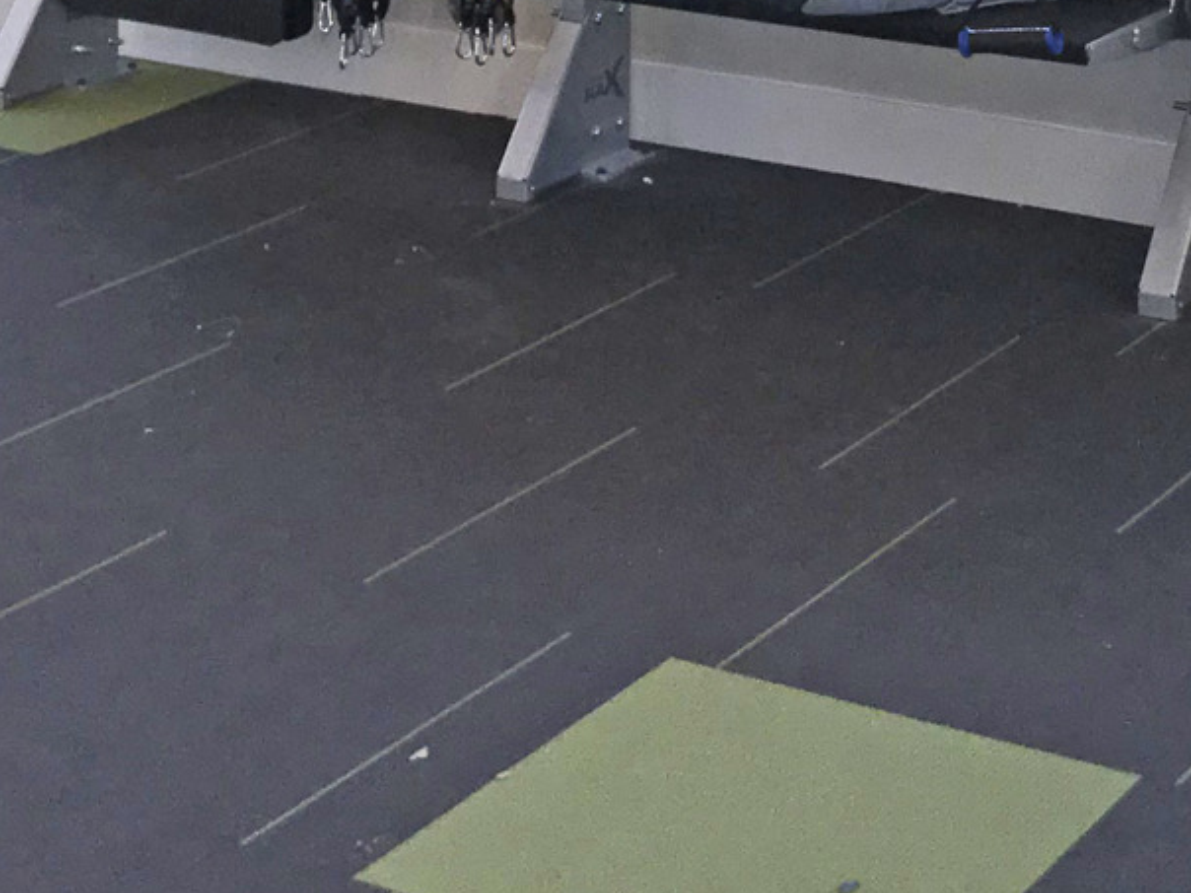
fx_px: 3269
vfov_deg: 14.2
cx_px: 850
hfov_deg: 20.5
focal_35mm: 95
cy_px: -597
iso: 20
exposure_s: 1/141
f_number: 1.8
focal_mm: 3.99
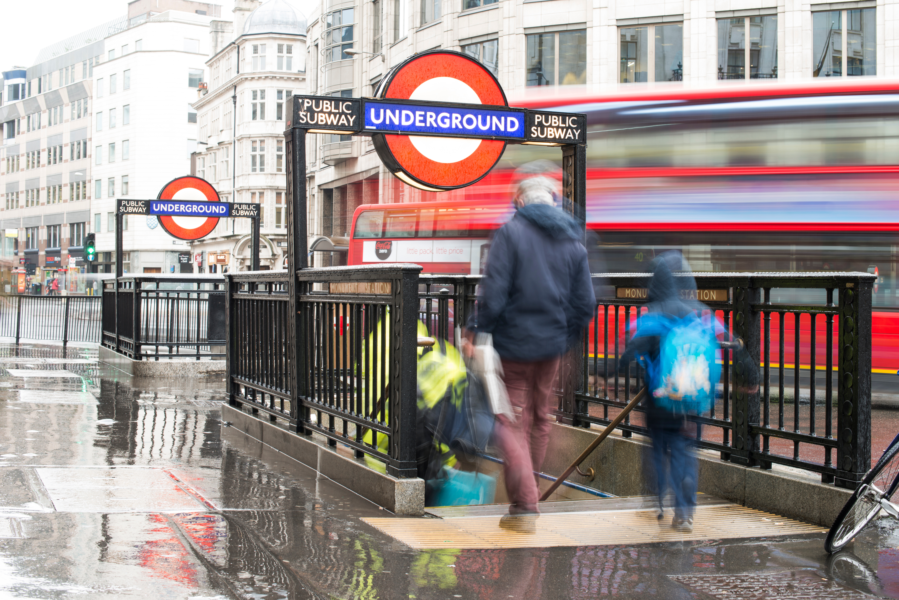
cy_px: 300
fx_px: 1249
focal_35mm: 50
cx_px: 450
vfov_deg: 27.0
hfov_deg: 39.6
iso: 64
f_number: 11
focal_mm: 50
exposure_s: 1/1.25
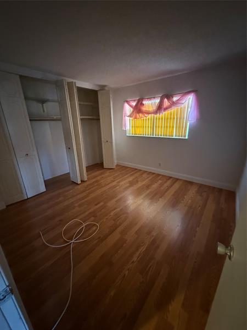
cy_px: 165
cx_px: 124
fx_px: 133
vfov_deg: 102.1
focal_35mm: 14
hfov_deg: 85.7
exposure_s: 1/40
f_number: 2.2
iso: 1250
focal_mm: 2.22
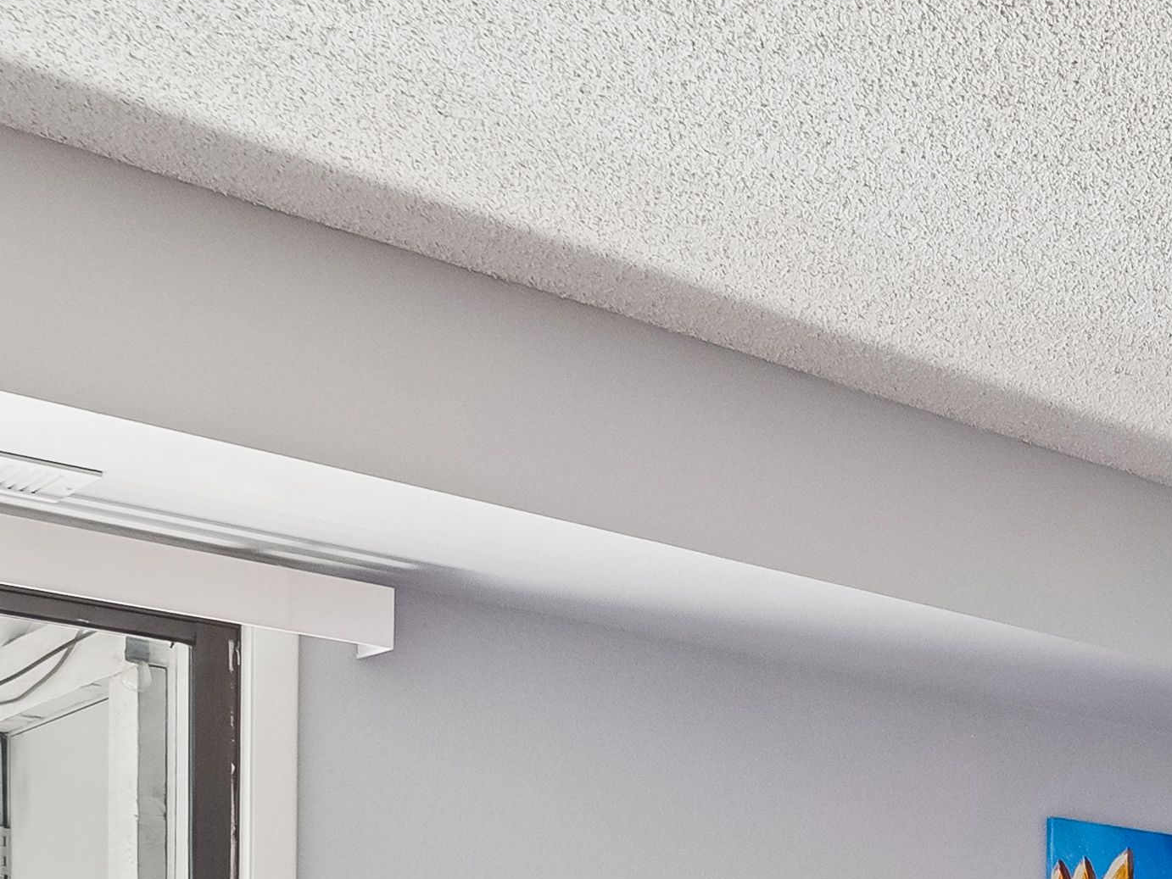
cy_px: 1188
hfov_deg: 26.4
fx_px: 2032
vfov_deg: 21.7
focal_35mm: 60
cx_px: 1588
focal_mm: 8
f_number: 5
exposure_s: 1/30
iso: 400
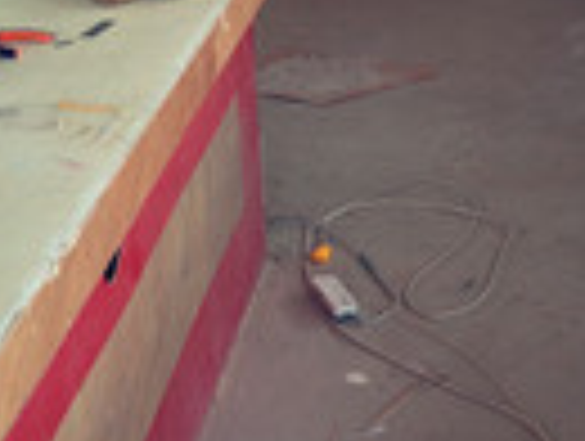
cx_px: 454
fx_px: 1507
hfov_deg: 21.7
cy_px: -207
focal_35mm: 89
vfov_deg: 15.4
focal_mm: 4.15
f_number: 2.2
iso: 32
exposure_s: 1/40
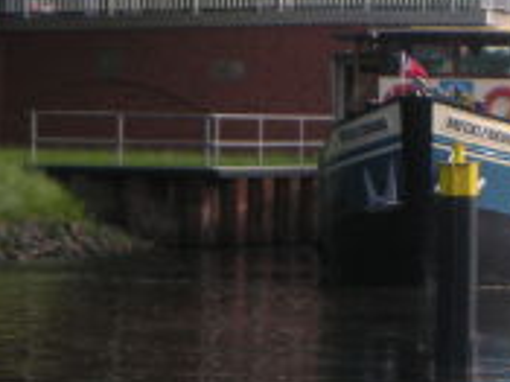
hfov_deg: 7.7
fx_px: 3740
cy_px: 137
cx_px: 574
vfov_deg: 5.8
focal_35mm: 254
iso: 50
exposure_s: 1/350
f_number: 3.6
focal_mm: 17.1
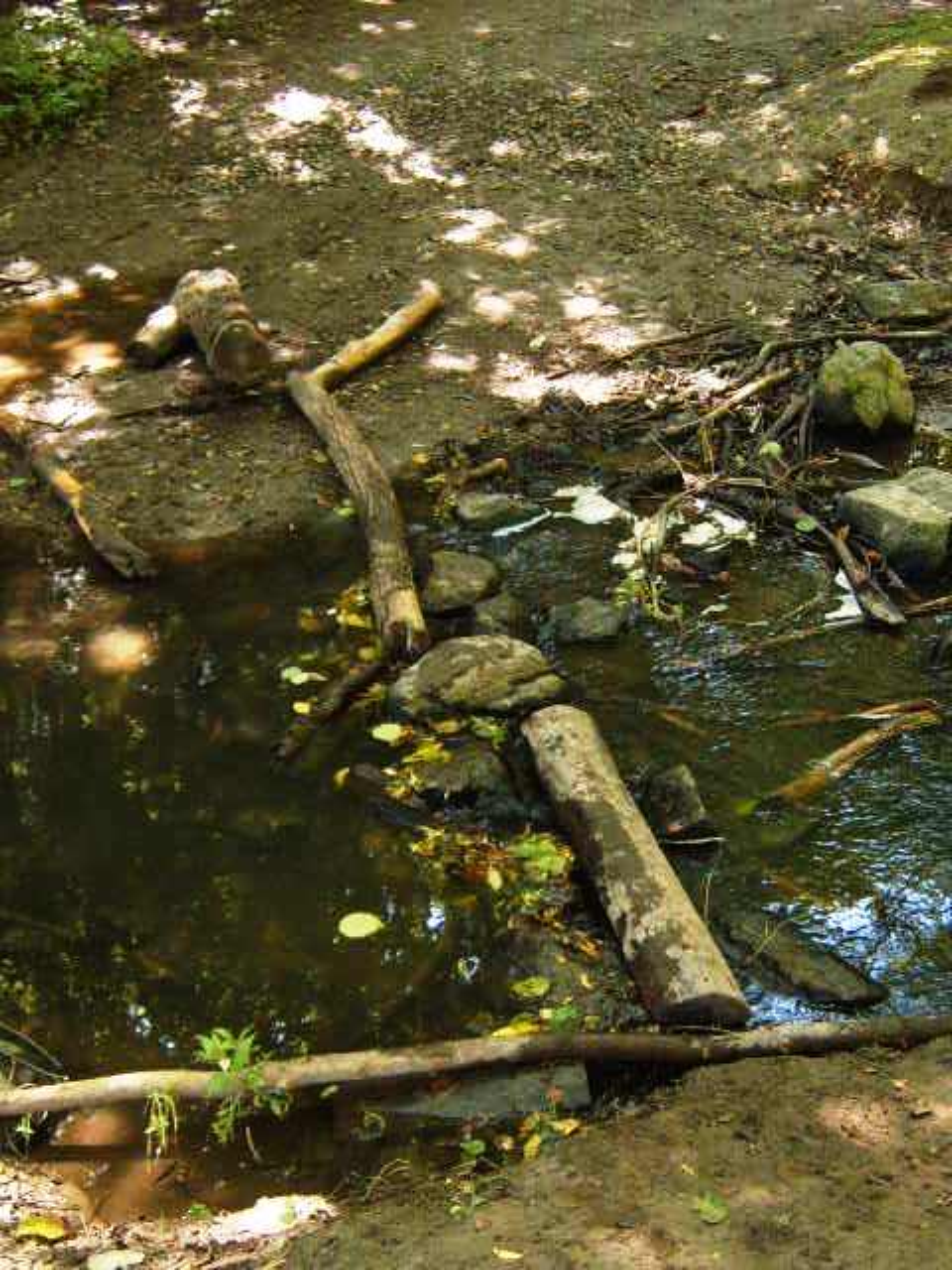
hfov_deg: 37.7
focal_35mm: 38
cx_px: 476
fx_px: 1393
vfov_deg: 49.0
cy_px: 635
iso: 141
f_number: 2.8
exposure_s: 1/30
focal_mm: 5.8
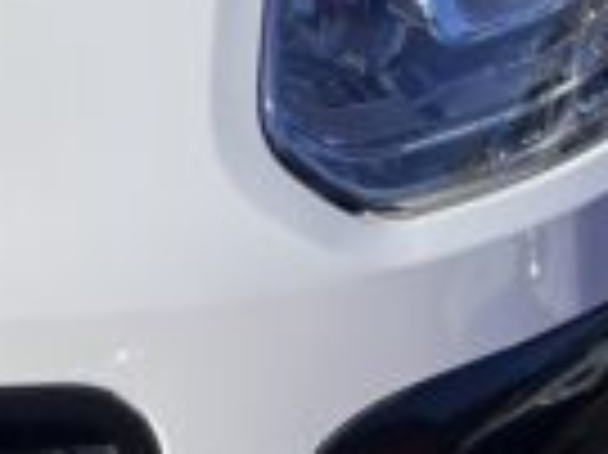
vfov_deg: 9.5
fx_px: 2702
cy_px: -45
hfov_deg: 11.5
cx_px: -644
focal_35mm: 154
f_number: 1.6
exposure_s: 1/9091
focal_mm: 5.1
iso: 50
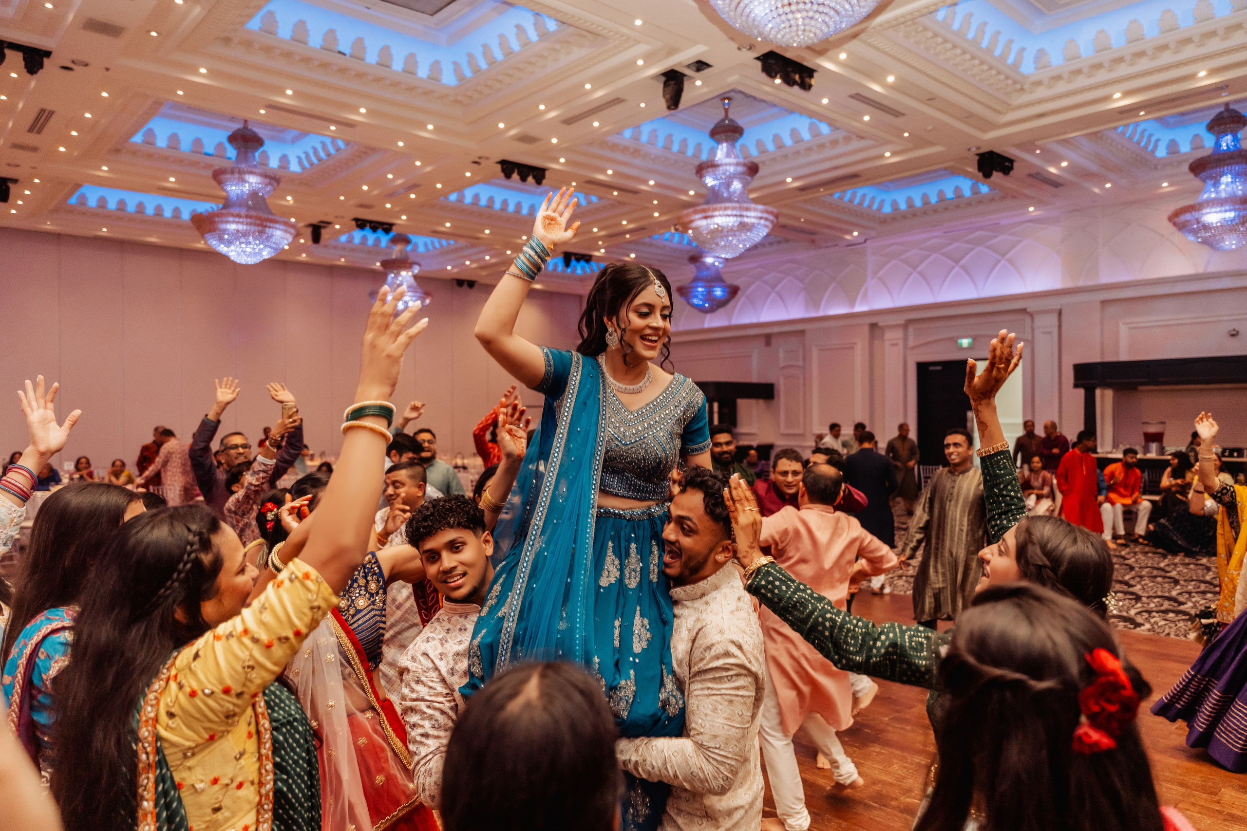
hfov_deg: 73.7
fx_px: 831
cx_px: 624
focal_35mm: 24
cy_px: 416
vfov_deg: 53.1
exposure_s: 1/250
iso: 1600
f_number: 2.8
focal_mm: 24
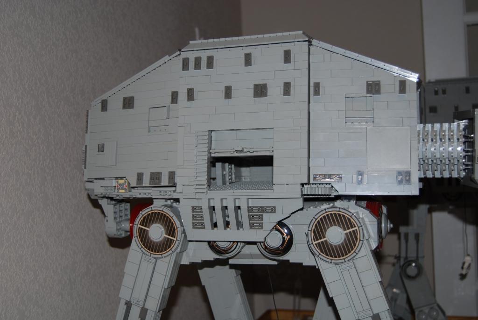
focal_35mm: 48
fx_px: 638
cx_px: 239
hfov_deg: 41.1
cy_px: 160
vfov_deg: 28.1
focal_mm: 32
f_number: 4.5
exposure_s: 1/125
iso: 100
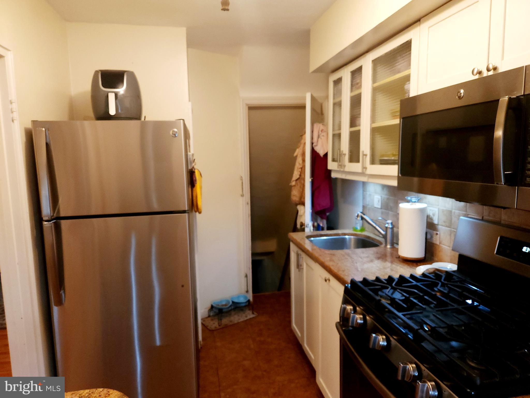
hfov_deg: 73.9
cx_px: 265
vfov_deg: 58.9
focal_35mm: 23
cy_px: 199
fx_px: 352
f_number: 1.8
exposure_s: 1/60.2
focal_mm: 5.4
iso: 200
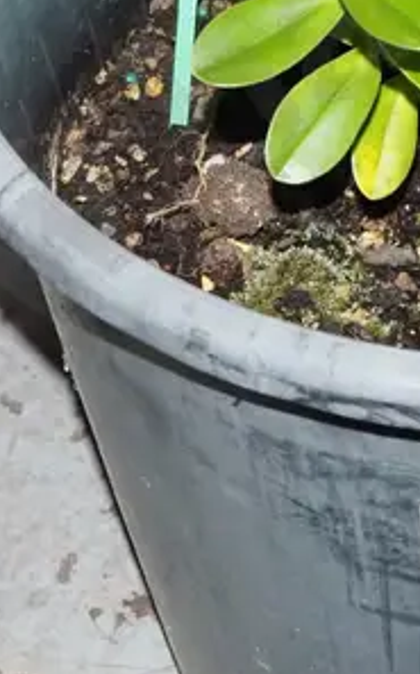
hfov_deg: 9.2
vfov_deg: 14.5
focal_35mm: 139
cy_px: -172
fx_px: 2552
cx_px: 608
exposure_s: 1/160
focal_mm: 19
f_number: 5.6
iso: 2500
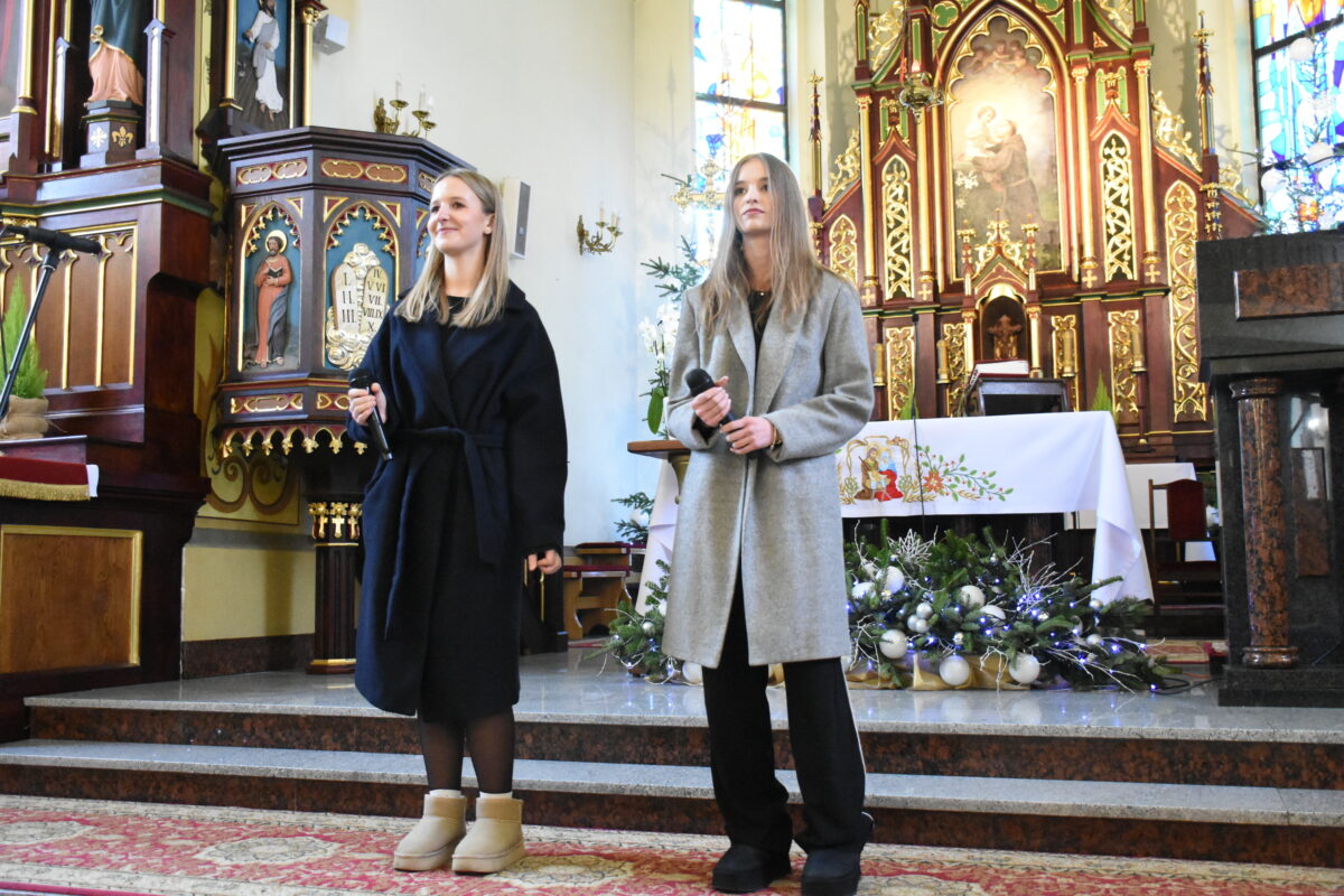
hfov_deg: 53.1
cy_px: 448
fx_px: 1344
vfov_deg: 36.9
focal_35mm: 36
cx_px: 672
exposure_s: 1/125
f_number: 3.8
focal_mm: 24
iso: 8000
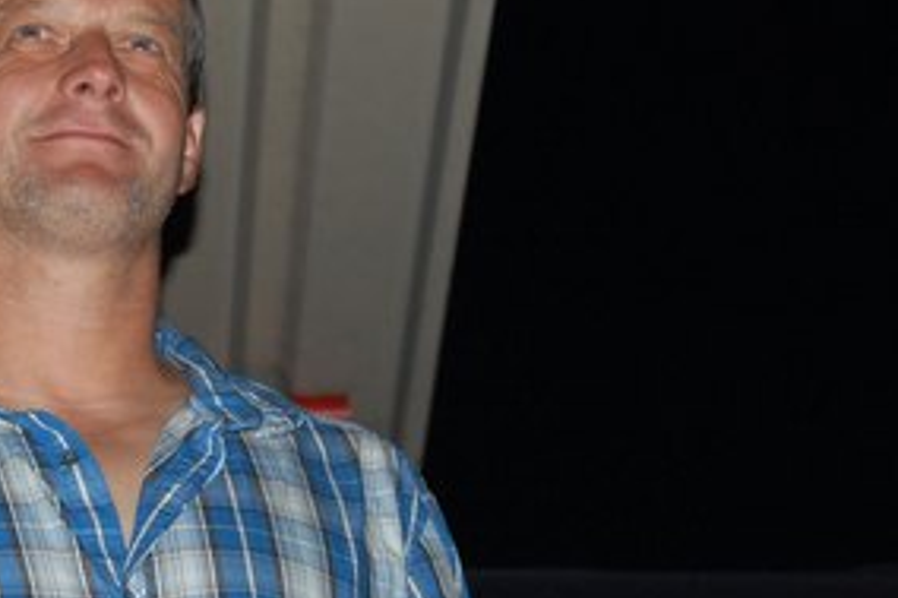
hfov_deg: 10.1
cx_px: 123
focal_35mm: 203
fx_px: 5066
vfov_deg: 6.7
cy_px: 204
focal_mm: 55
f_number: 5.6
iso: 400
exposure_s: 1/60
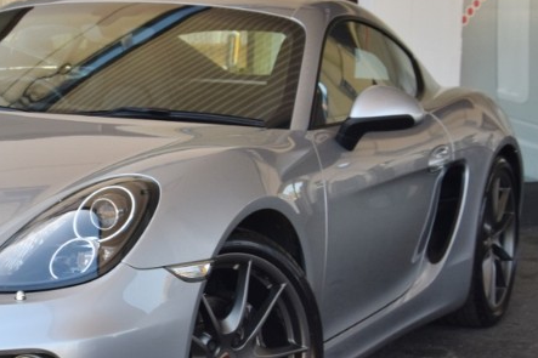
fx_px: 1449
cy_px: 208
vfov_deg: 14.1
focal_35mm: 97
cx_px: 35
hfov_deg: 20.5
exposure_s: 1/200
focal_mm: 28
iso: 400
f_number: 7.1
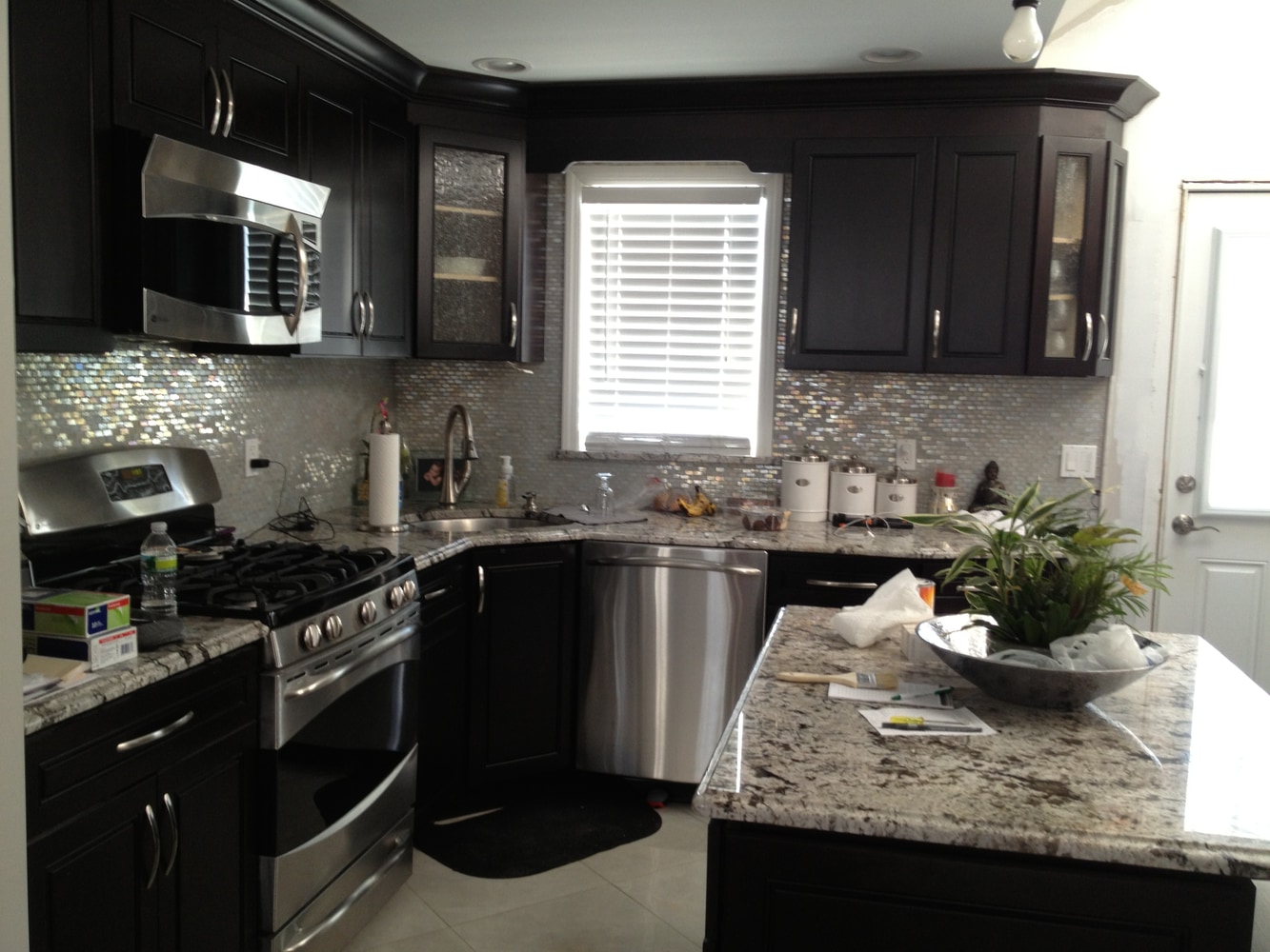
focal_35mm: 35
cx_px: 635
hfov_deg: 52.6
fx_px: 1284
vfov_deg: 40.7
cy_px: 476
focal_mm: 4.28
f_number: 2.4
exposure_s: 1/20
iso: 64
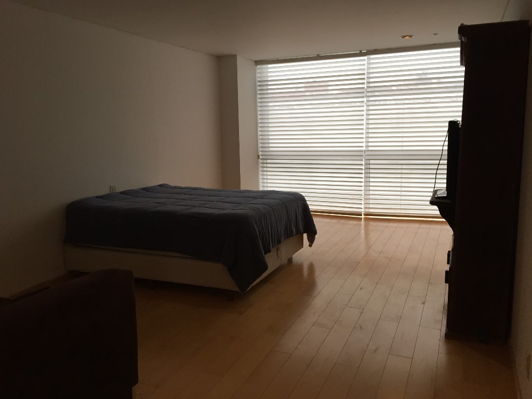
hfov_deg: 61.7
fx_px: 446
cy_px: 200
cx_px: 266
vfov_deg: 48.2
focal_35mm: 29
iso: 40
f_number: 2.2
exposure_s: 1/30
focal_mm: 4.15
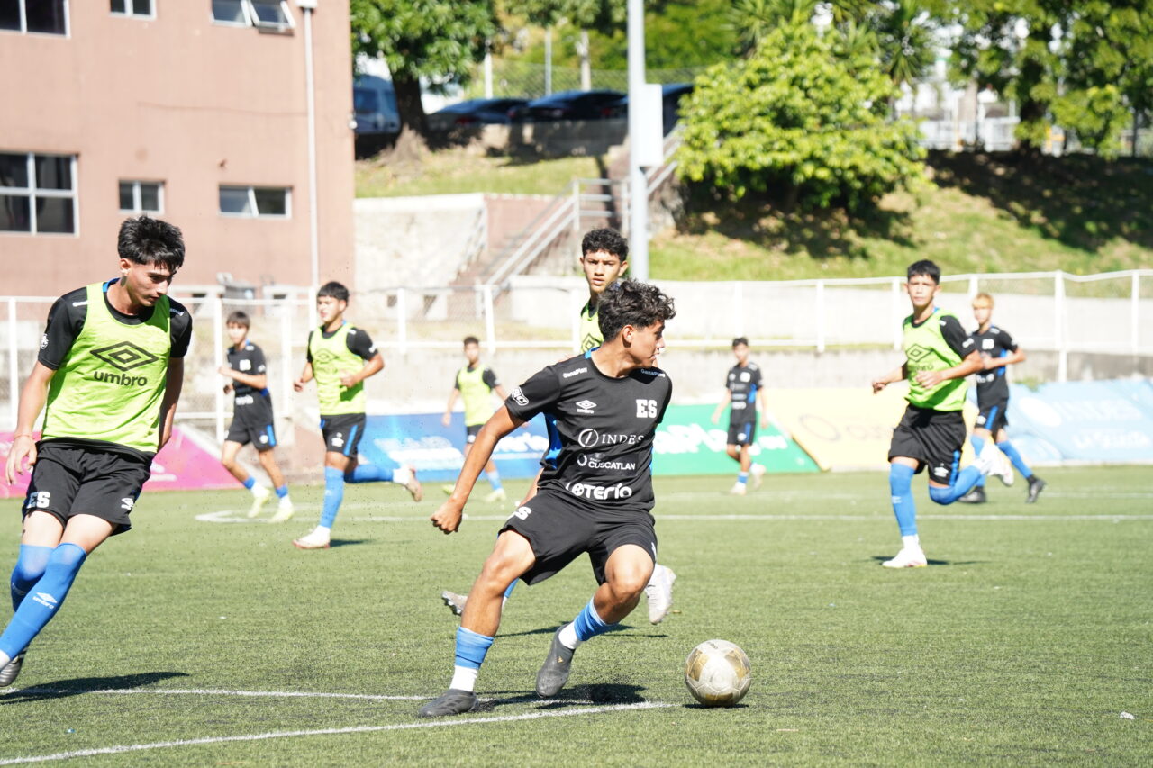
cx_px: 576
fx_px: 5828
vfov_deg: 7.5
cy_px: 384
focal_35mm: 182
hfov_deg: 11.3
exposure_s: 1/800
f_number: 6.3
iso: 640
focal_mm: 182
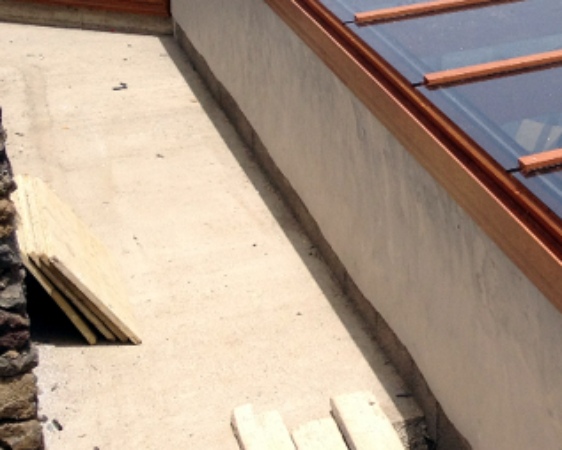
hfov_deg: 18.2
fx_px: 1614
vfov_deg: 15.6
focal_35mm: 97
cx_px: 768
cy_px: -8
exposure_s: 1/1623
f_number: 2.4
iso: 64
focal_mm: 4.28
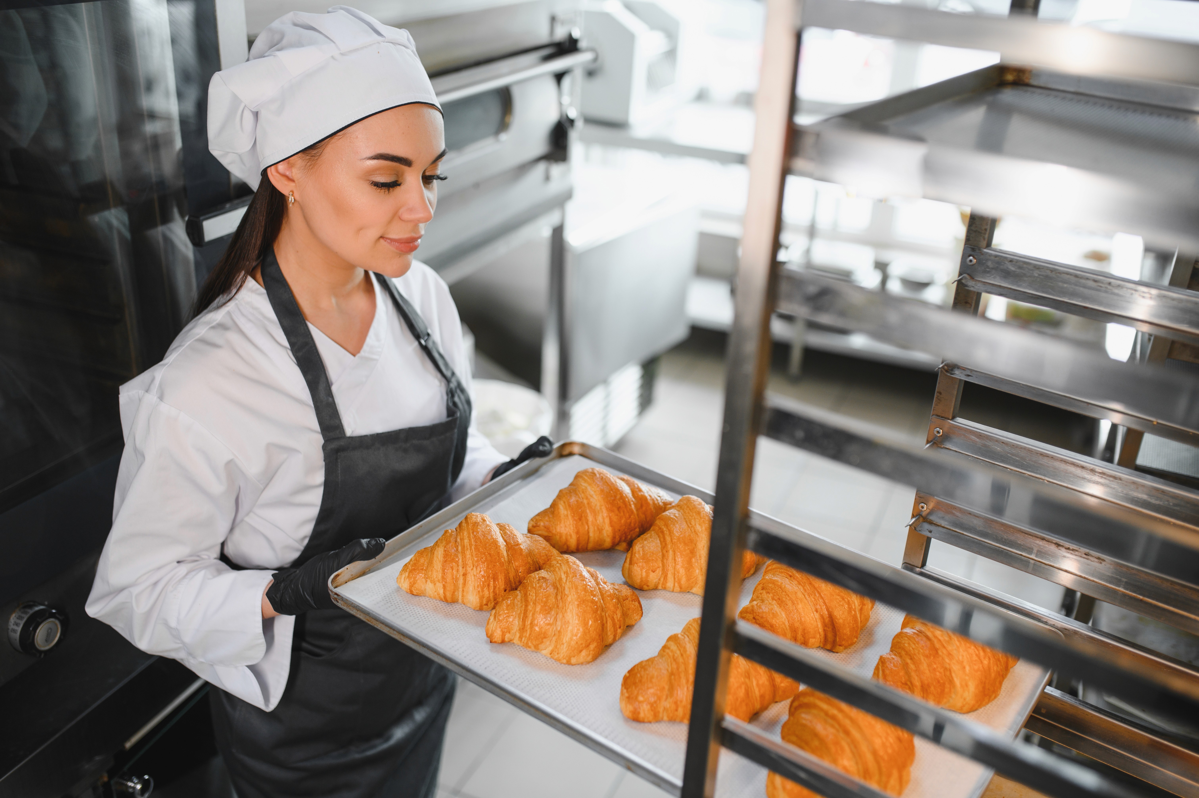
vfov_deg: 37.8
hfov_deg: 54.5
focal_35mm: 35
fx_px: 1165
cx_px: 600
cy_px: 399
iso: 320
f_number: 2
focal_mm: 35
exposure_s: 1/160
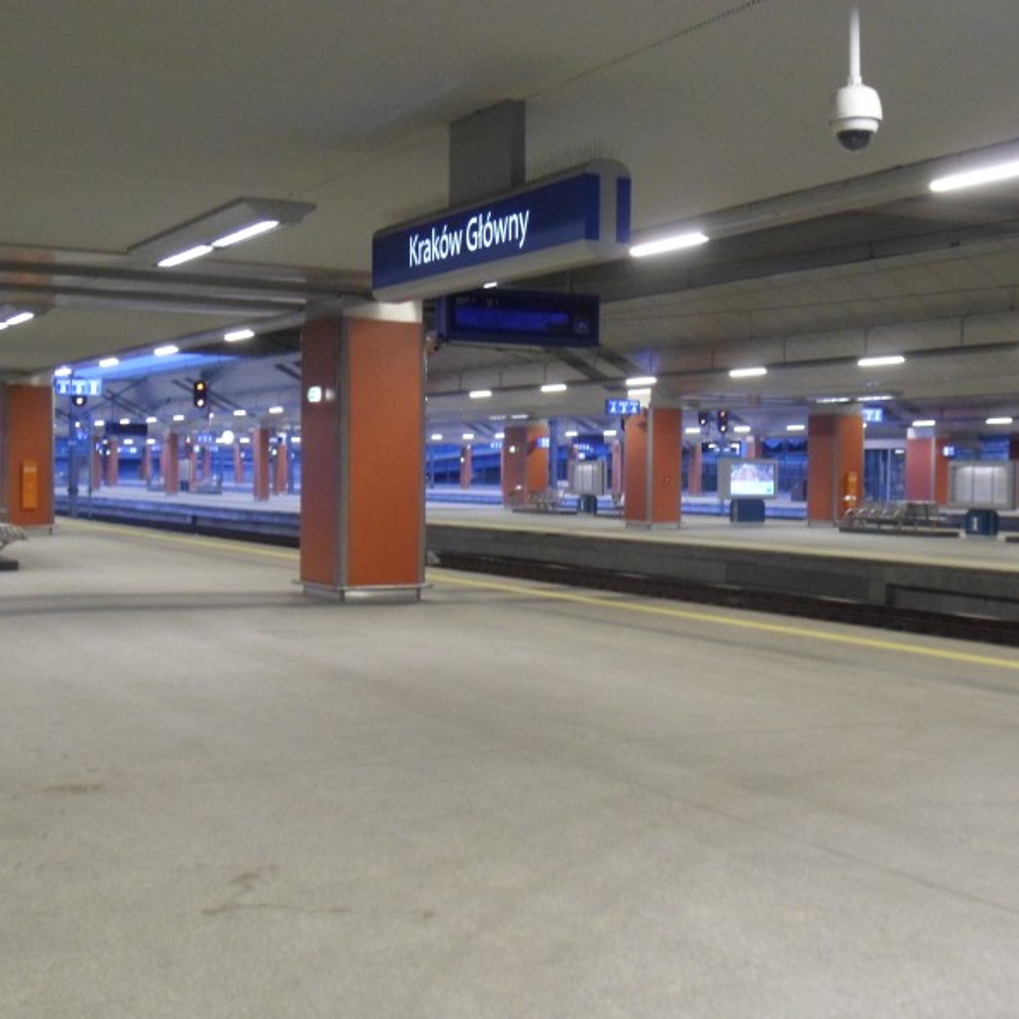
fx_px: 1665
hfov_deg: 33.9
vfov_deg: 34.0
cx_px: 623
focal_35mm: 50
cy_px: 513
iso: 400
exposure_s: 1/15
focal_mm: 6.5
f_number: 4
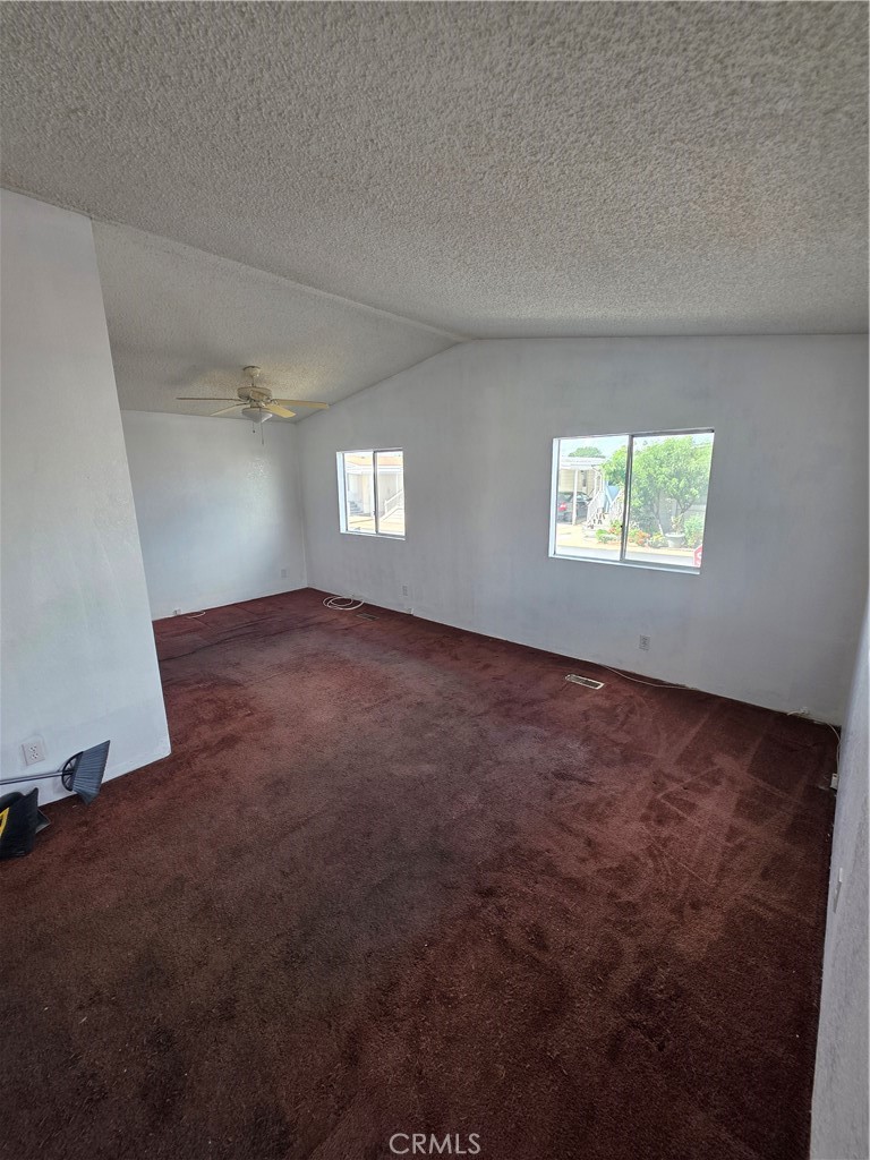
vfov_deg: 106.2
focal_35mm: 13
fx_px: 436
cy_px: 580
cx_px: 435
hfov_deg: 89.9
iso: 32
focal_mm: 2.2
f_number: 1.9
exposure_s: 1/120
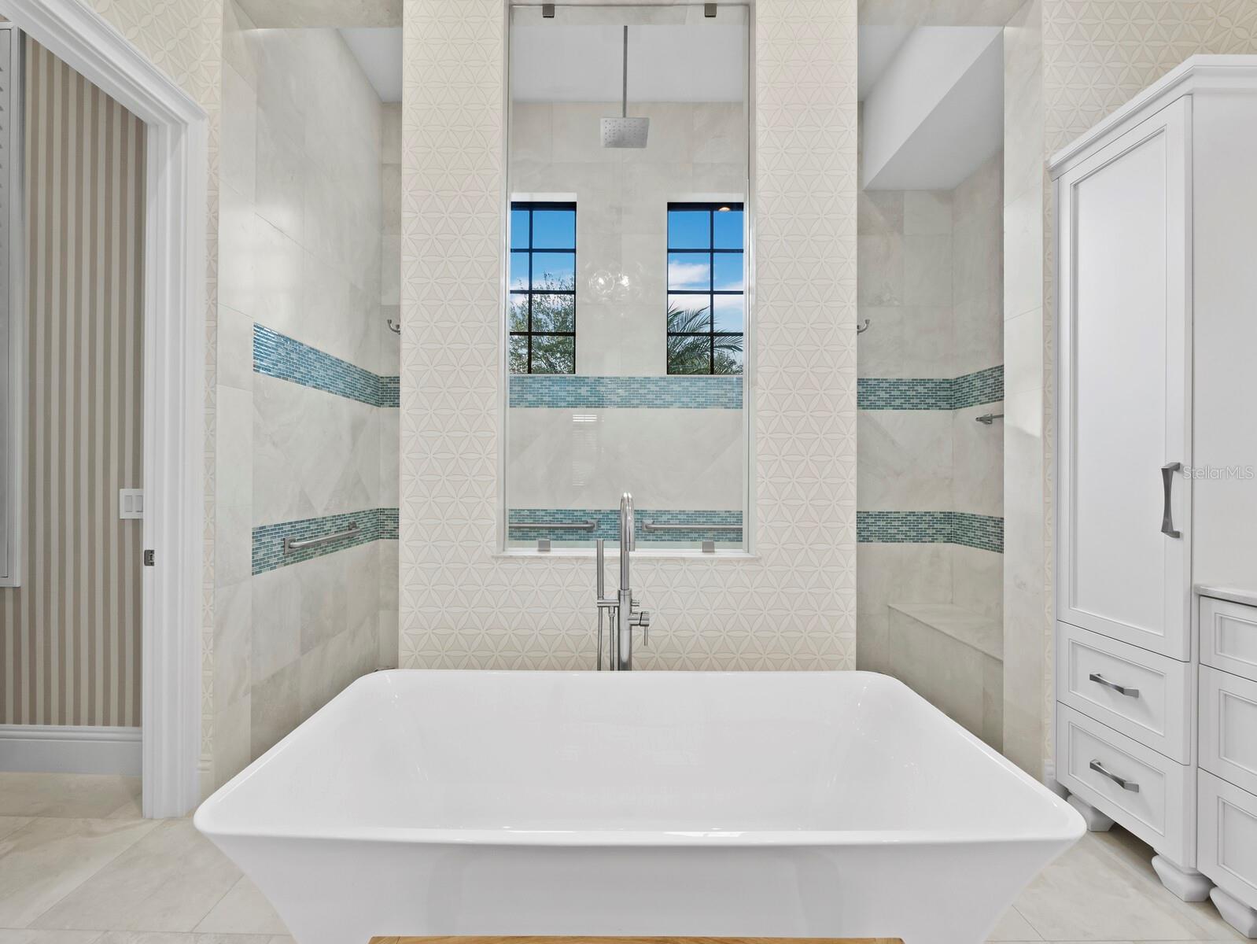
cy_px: 472
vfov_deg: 85.7
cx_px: 628
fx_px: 509
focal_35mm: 14
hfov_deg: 102.0
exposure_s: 1/5
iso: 250
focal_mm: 7
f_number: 10
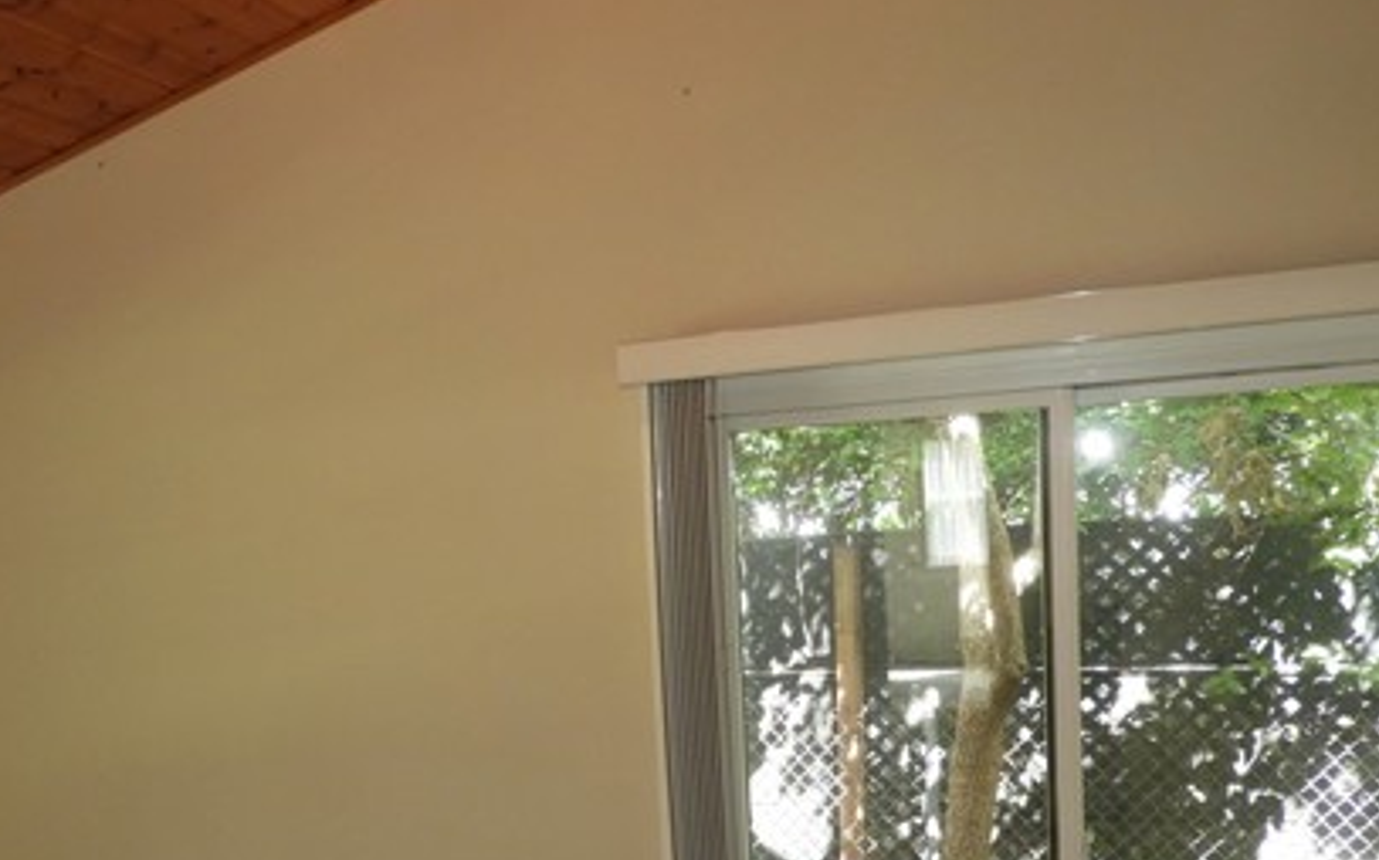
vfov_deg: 31.2
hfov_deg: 47.7
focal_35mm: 40
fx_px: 1503
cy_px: 677
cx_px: 369
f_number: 3.3
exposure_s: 1/30
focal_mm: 4.3
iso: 200
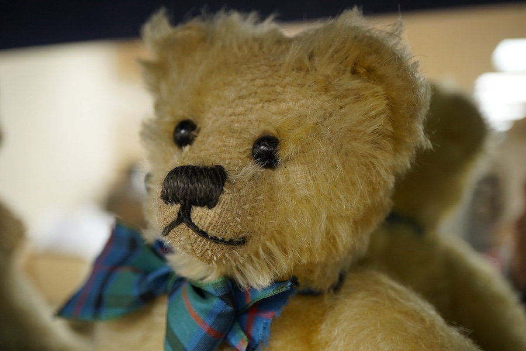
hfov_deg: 43.6
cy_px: 176
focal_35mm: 45
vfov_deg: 29.9
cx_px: 263
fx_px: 657
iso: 1250
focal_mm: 30
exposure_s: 1/125
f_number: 6.3
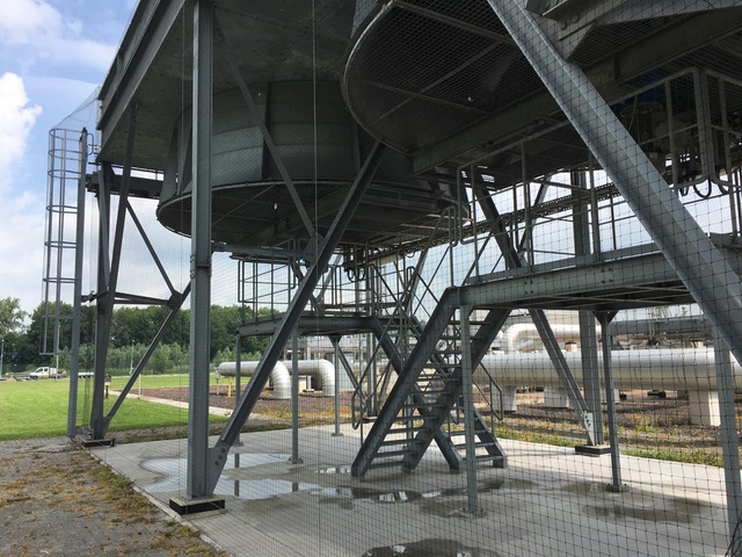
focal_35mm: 29
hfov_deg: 61.7
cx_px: 371
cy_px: 278
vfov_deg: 48.2
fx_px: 622
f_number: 2.2
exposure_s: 1/1166
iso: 25
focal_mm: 4.15
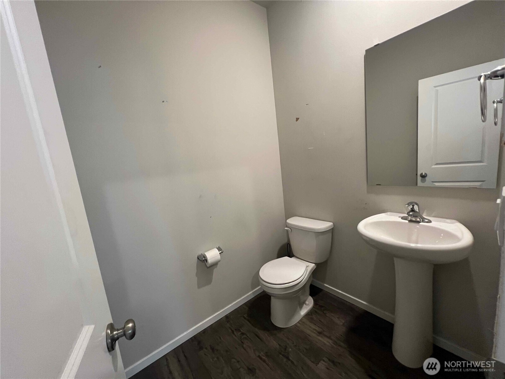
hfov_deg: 106.2
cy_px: 190
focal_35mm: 13
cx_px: 252
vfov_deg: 89.9
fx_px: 190
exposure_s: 1/60
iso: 320
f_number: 1.8
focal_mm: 1.57
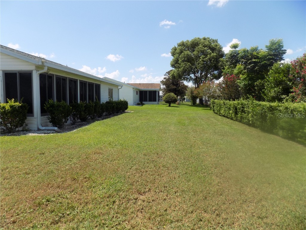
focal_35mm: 23
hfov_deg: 73.9
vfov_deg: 58.9
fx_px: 203
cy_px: 115
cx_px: 153
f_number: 3.1
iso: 80
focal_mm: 4
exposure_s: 1/800
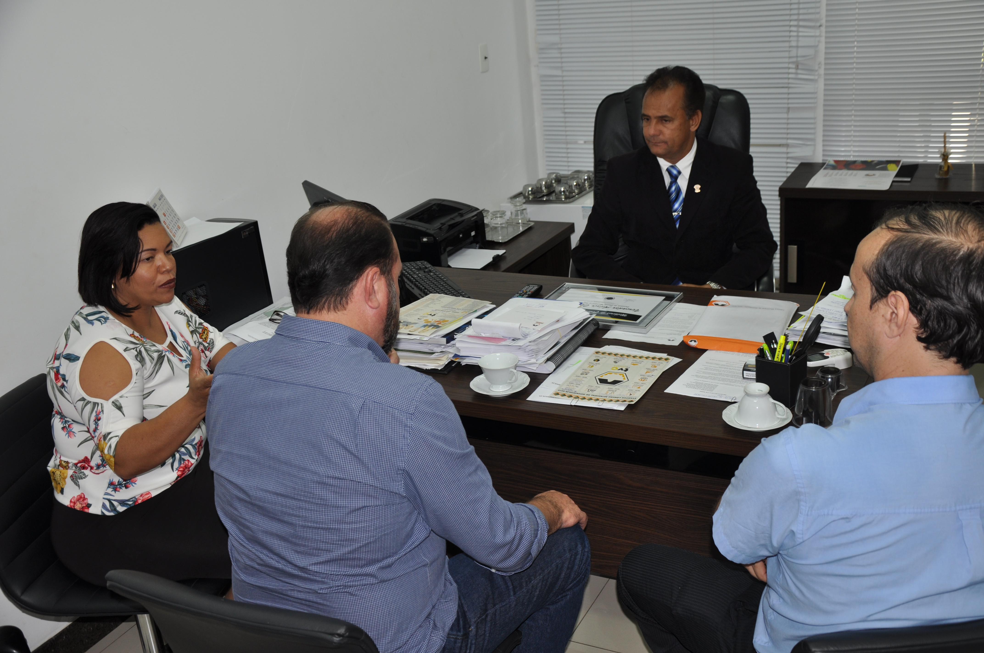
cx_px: 492
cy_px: 326
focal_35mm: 38
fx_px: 1024
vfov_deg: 35.4
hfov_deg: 51.3
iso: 200
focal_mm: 25
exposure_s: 1/60
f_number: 4
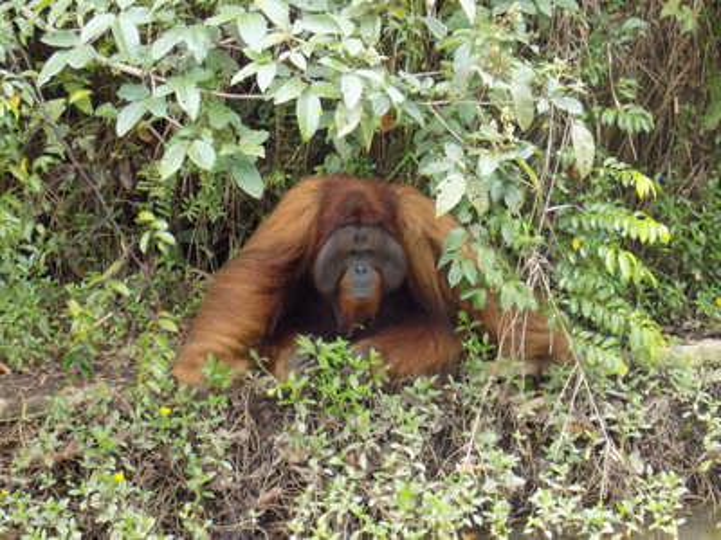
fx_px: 2229
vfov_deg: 13.8
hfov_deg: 18.4
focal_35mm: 107
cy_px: 270
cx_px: 360
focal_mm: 19.1
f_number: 4.7
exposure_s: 1/30
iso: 320
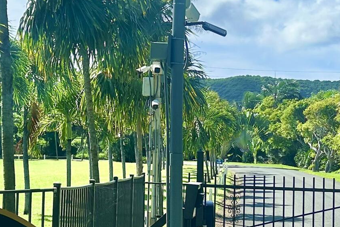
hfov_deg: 21.2
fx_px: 906
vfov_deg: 14.2
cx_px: 142
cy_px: 108
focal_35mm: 96
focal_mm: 5.7
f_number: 1.5
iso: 50
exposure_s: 1/4444
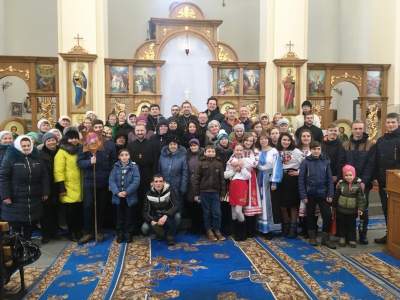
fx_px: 335
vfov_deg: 48.2
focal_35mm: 29
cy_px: 150
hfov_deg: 61.7
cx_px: 200
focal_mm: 4.15
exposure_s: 1/33
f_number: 2.2
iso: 125
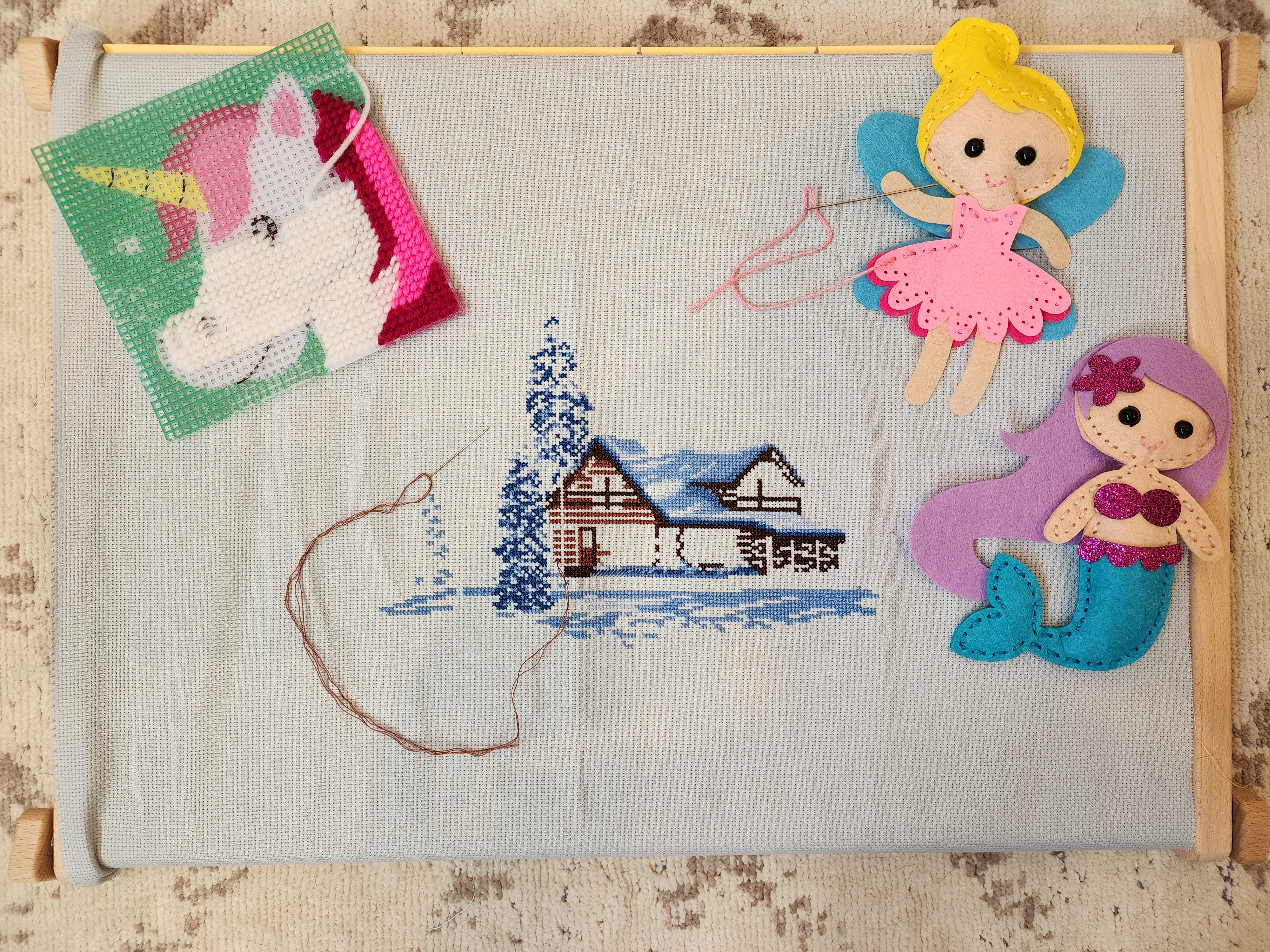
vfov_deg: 58.9
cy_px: 476
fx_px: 844
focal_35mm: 23
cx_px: 635
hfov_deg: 73.9
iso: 200
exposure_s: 1/120
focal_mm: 6.4
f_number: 1.8
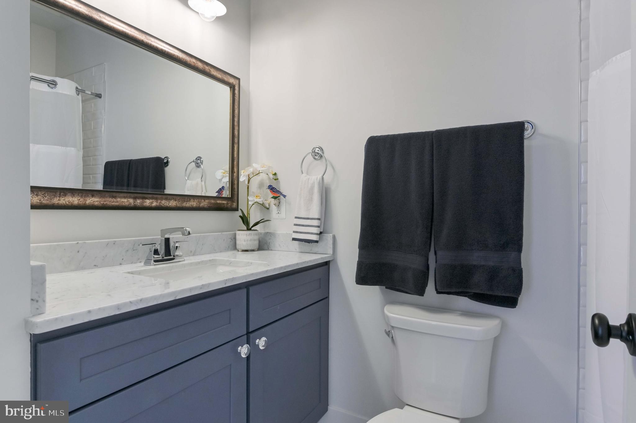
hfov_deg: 87.0
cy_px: 212
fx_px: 335
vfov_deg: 64.5
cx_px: 318
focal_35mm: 19
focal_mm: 19
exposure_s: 1/4
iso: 640
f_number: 11
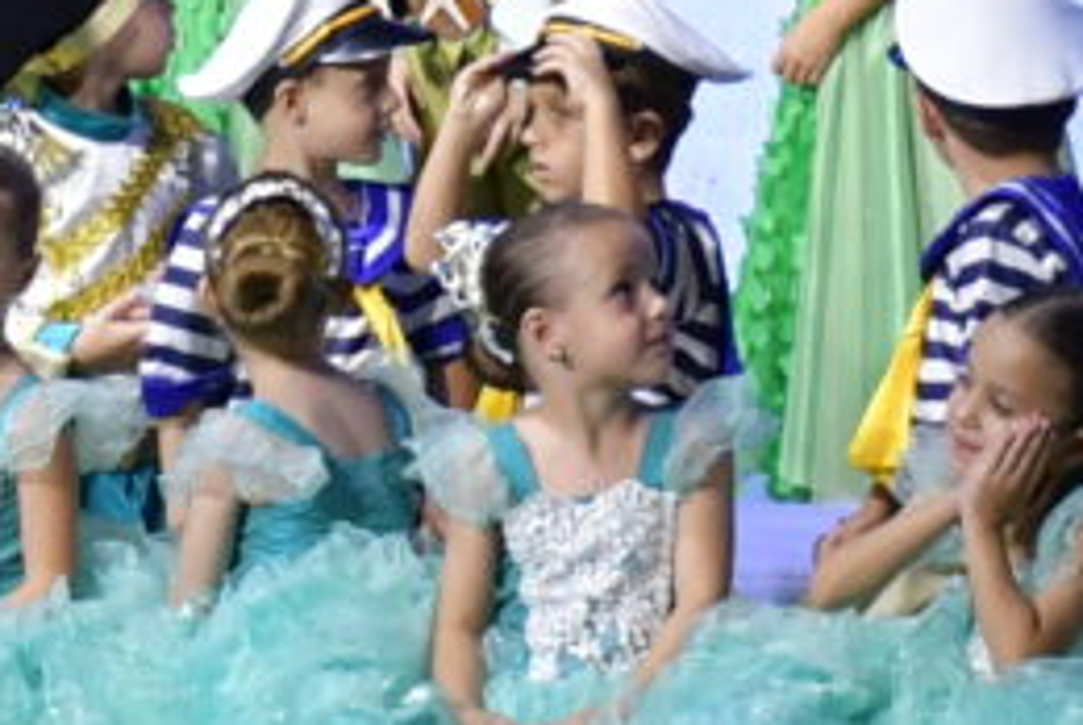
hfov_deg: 5.8
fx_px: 10661
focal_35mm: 354
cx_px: 517
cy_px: -392
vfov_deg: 3.9
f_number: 4
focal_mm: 32
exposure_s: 1/125
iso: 900
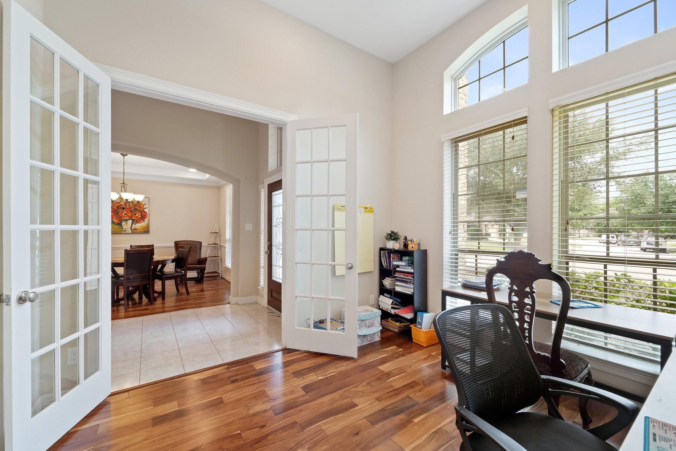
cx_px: 338
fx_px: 263
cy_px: 226
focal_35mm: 14
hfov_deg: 104.3
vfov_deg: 81.2
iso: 320
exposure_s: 1/8
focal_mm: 14
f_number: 9
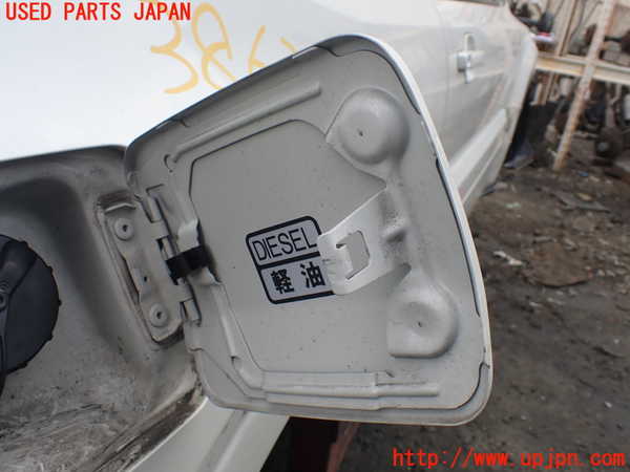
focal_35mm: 30
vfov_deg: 46.8
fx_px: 546
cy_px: 236
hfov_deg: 60.0
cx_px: 315
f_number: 3.2
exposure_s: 1/250
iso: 100
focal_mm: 5.4
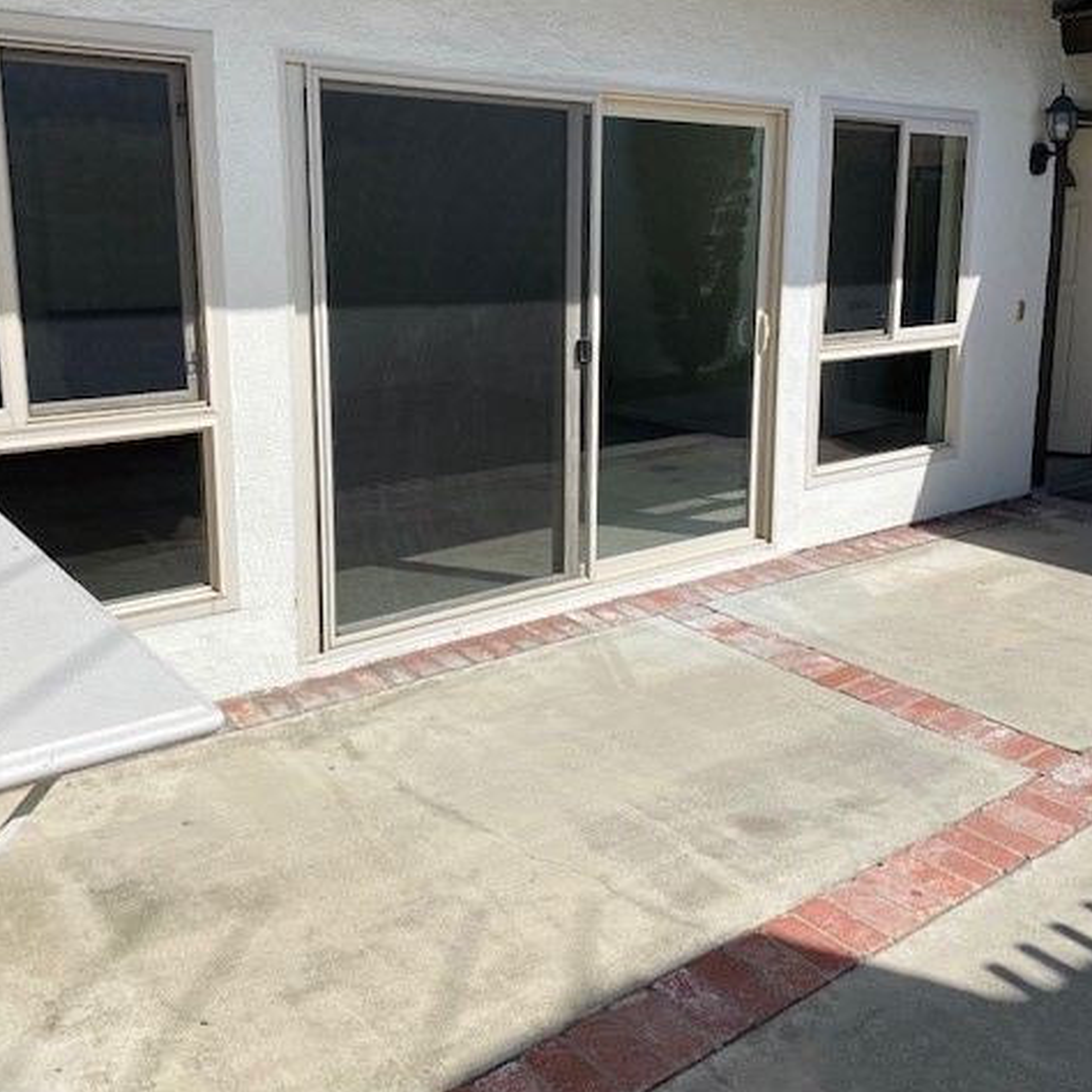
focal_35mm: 31
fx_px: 1106
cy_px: 435
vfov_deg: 52.2
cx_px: 544
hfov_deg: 52.5
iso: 32
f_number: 1.8
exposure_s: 1/4115
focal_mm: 4.25
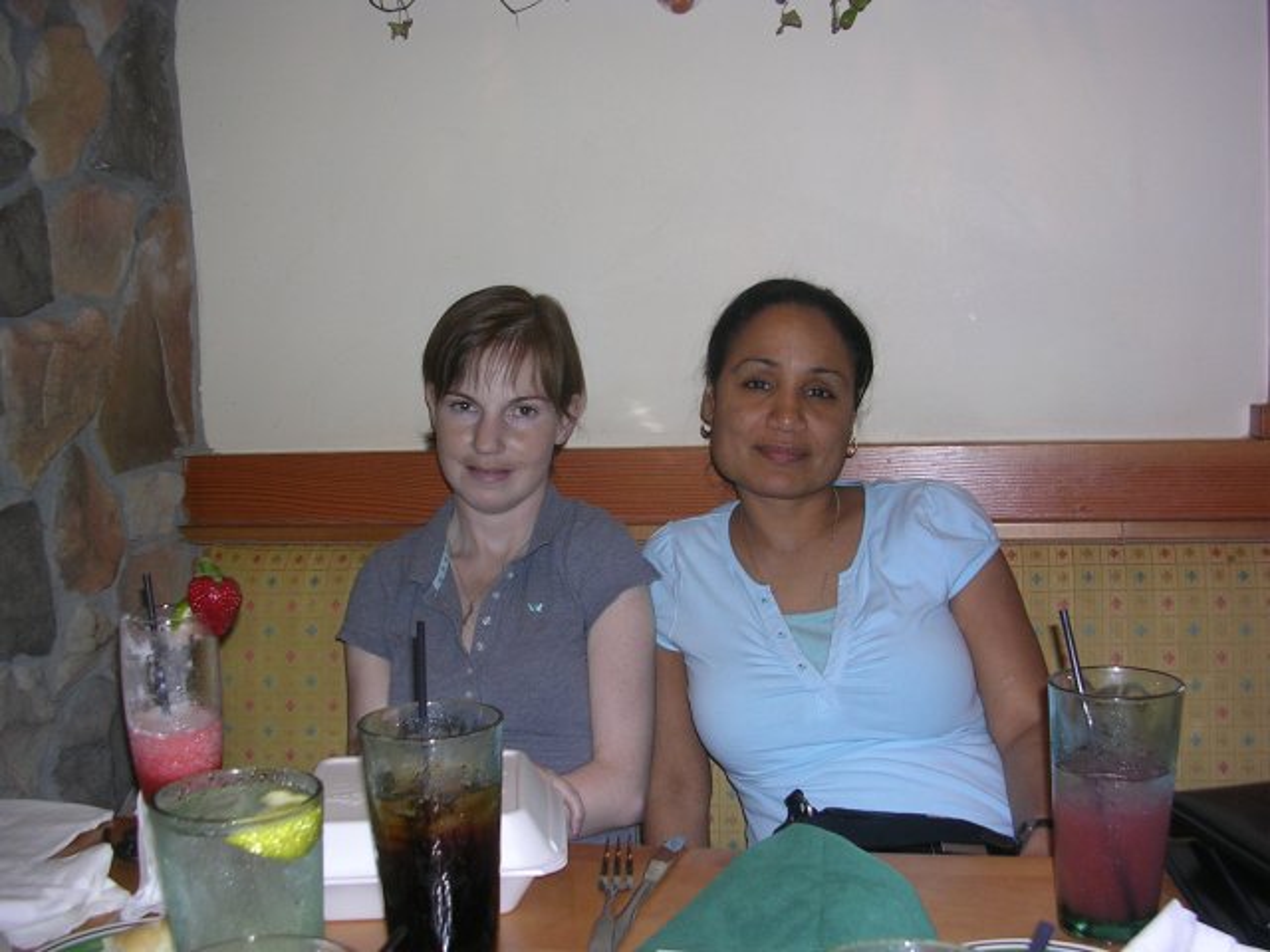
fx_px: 1394
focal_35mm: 38
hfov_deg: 49.0
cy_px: 476
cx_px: 635
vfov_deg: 37.7
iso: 50
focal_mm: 5.8
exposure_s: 1/60.1
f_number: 2.8
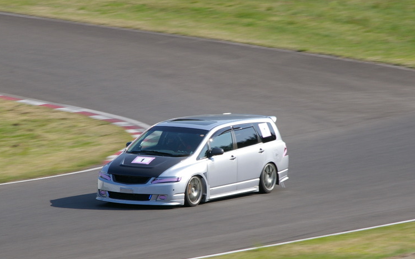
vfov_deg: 4.4
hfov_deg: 7.0
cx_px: 202
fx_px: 3390
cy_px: 149
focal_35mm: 300
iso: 200
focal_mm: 143
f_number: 13
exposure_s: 1/125
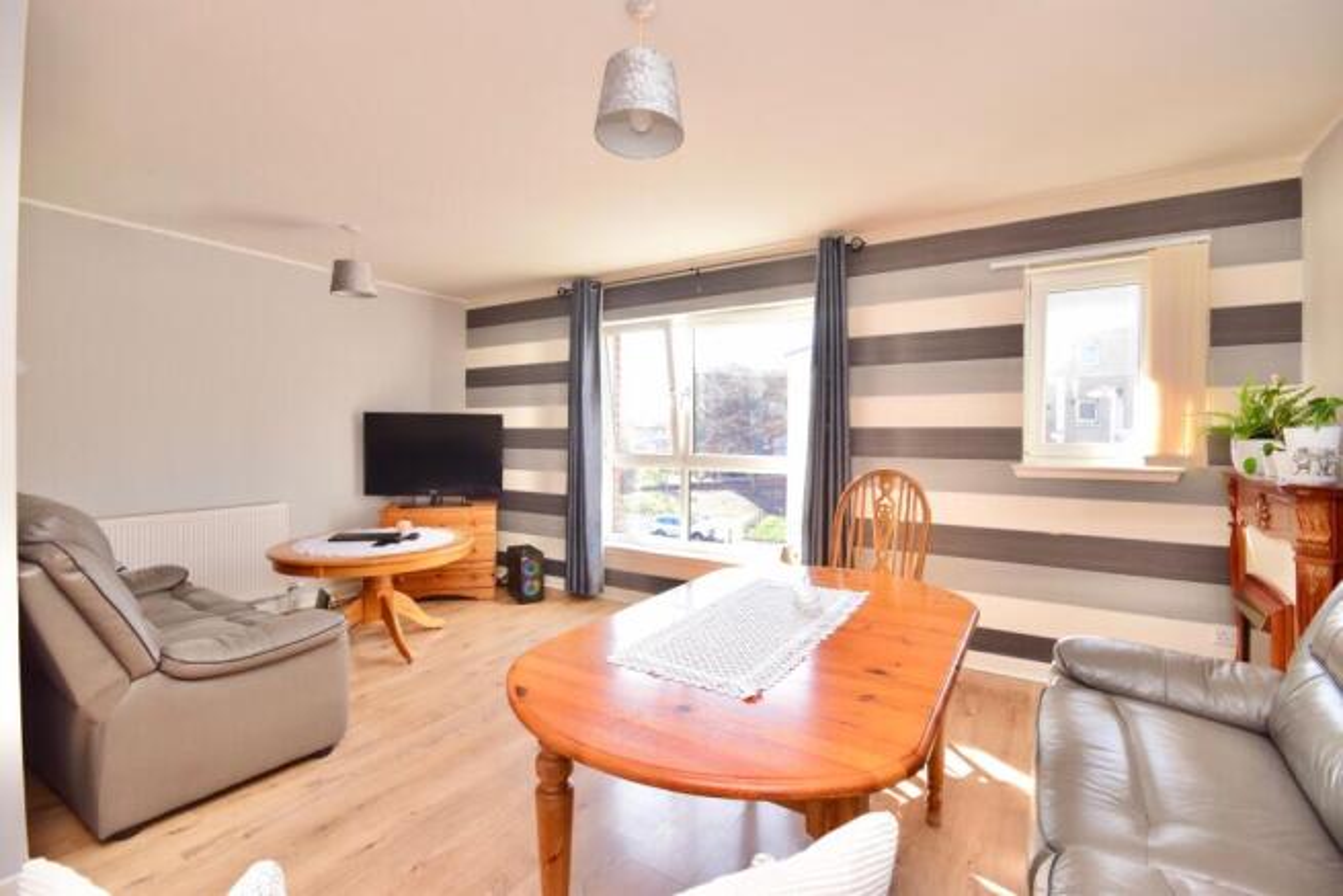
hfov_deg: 100.4
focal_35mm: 15
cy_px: 448
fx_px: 560
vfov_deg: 77.4
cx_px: 672
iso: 800
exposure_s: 1/80
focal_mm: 10
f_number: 9
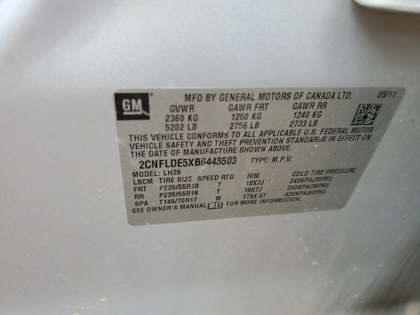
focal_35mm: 26
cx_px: 210
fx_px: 315
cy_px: 158
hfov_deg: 67.3
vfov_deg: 53.1
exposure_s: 1/156
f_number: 1.5
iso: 50
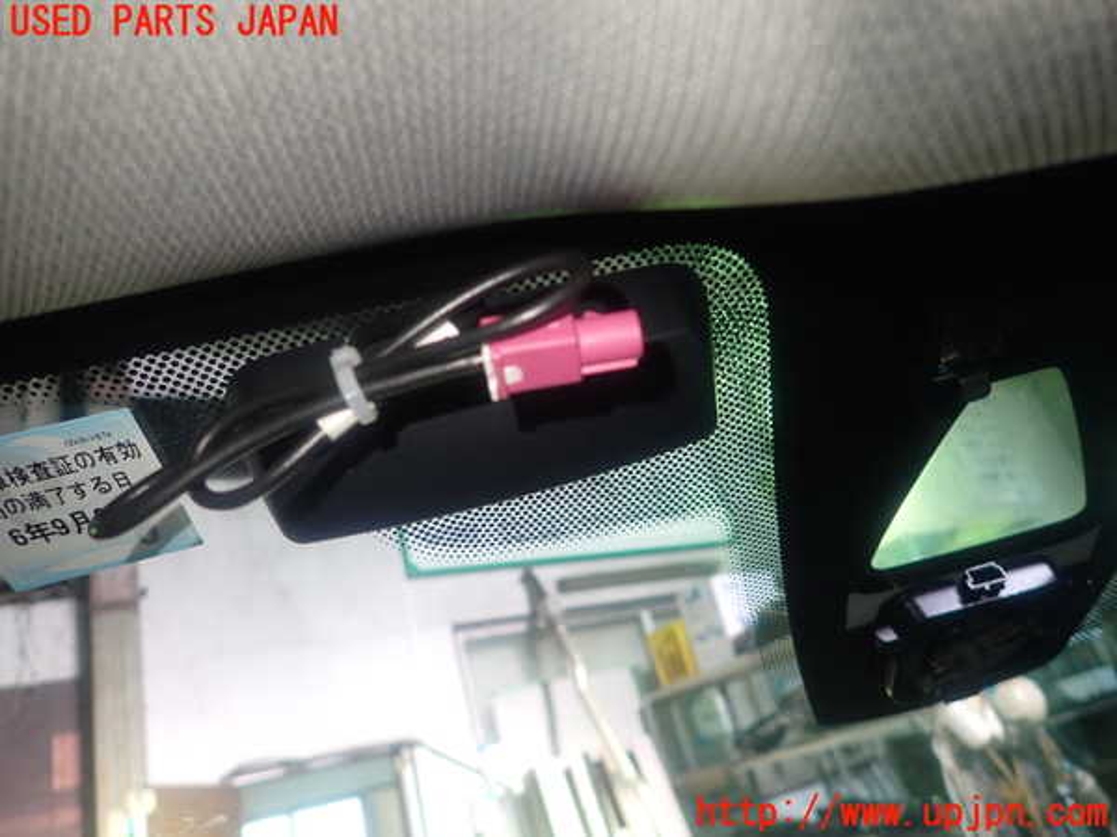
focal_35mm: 25
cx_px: 558
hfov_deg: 69.4
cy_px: 418
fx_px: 807
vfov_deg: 54.9
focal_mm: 4.5
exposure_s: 1/60
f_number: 2
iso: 200
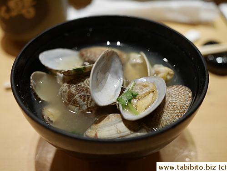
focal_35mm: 40
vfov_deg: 36.0
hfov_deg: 46.8
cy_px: 86
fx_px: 262
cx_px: 114
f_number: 2.5
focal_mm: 20
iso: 1000
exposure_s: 1/60
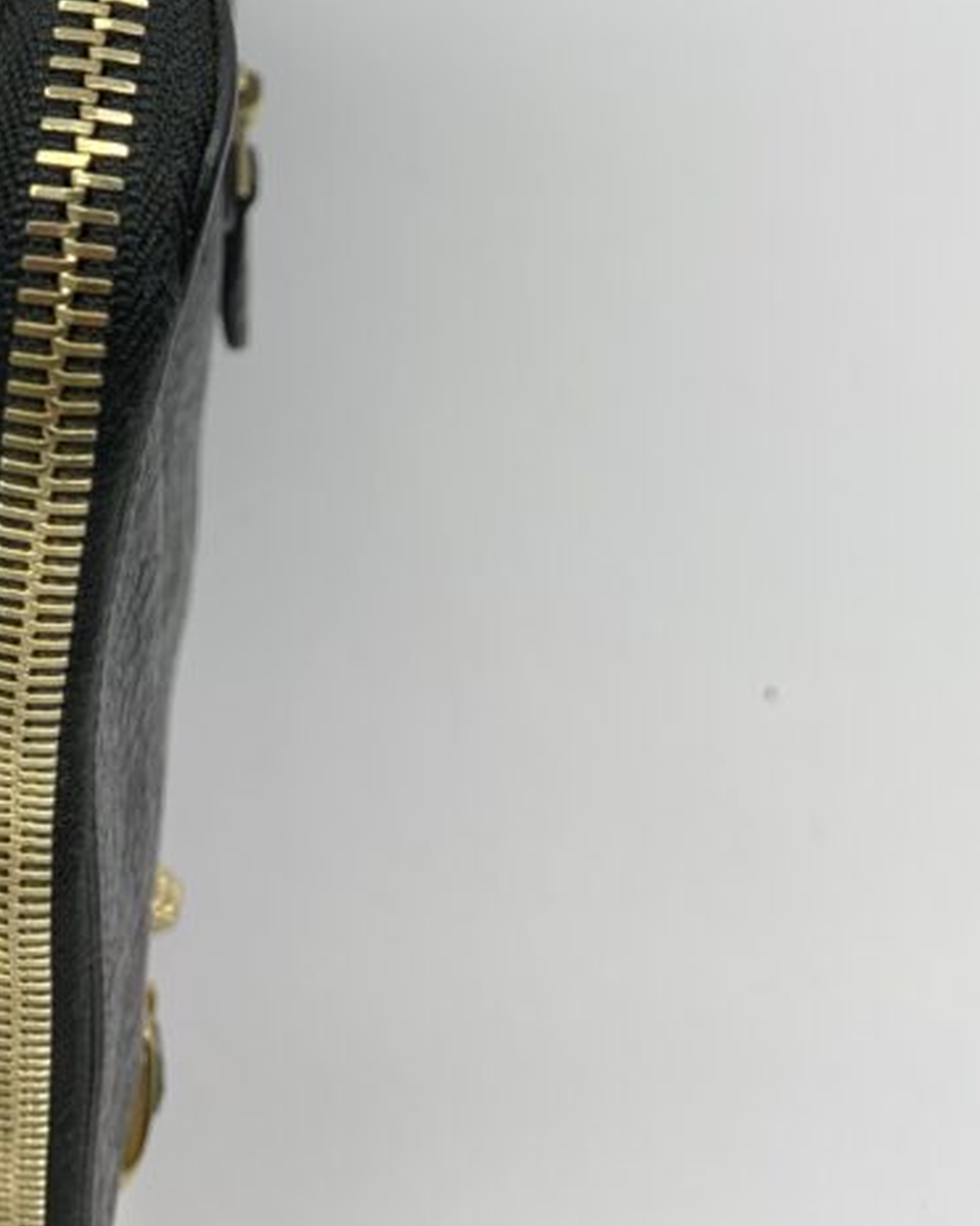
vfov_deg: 30.5
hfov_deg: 26.5
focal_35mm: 56
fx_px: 2031
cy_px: -79
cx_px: 156
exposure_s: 1/124
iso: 25
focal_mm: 4.25
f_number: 1.8
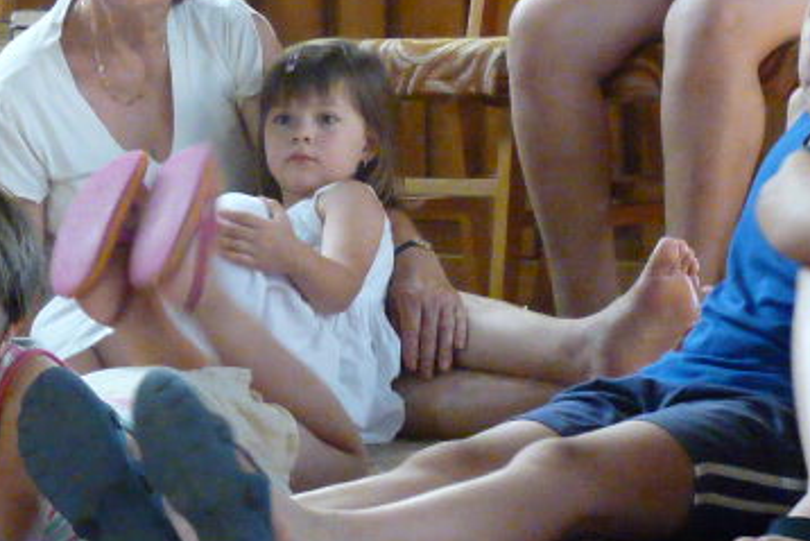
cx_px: 163
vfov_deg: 9.5
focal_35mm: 145
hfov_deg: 14.1
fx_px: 3264
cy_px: 294
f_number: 3
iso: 800
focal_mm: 7.8
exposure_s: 1/25
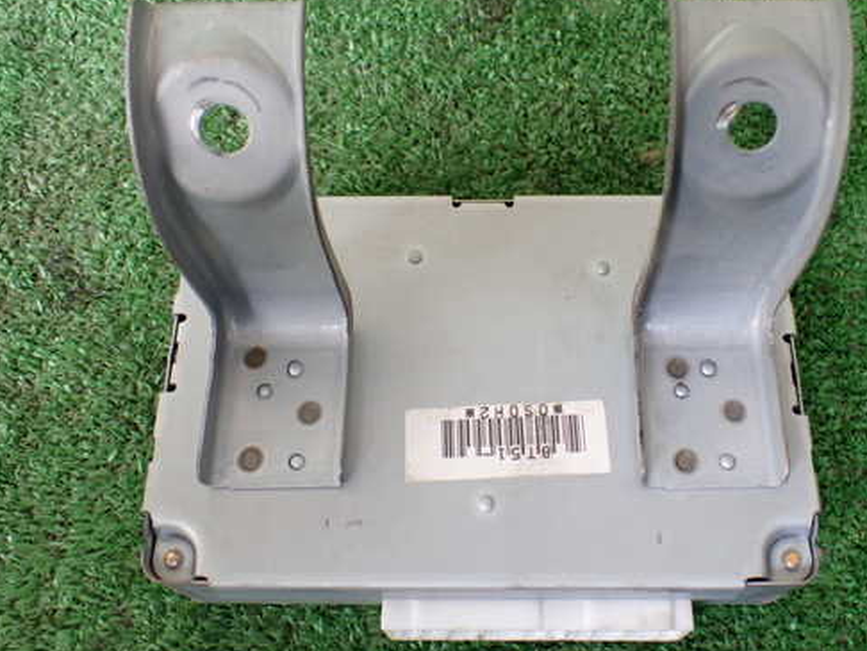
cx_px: 498
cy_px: 317
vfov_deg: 38.7
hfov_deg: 49.9
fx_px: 927
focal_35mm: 37
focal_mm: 5.4
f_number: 2.3
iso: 400
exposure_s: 1/125
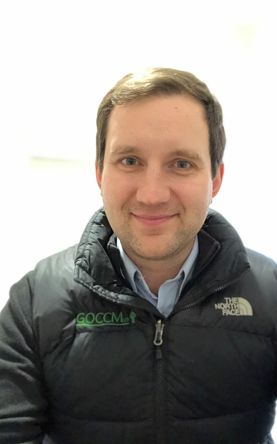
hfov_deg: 37.2
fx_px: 411
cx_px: 158
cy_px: 222
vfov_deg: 56.7
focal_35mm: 34
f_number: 2.2
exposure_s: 1/15
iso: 400
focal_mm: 2.87
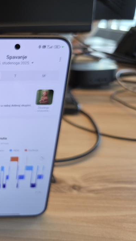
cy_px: 119
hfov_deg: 29.7
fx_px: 218
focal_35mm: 34
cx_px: -28
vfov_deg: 58.0
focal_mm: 6.3
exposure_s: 1/66
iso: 80
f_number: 1.7
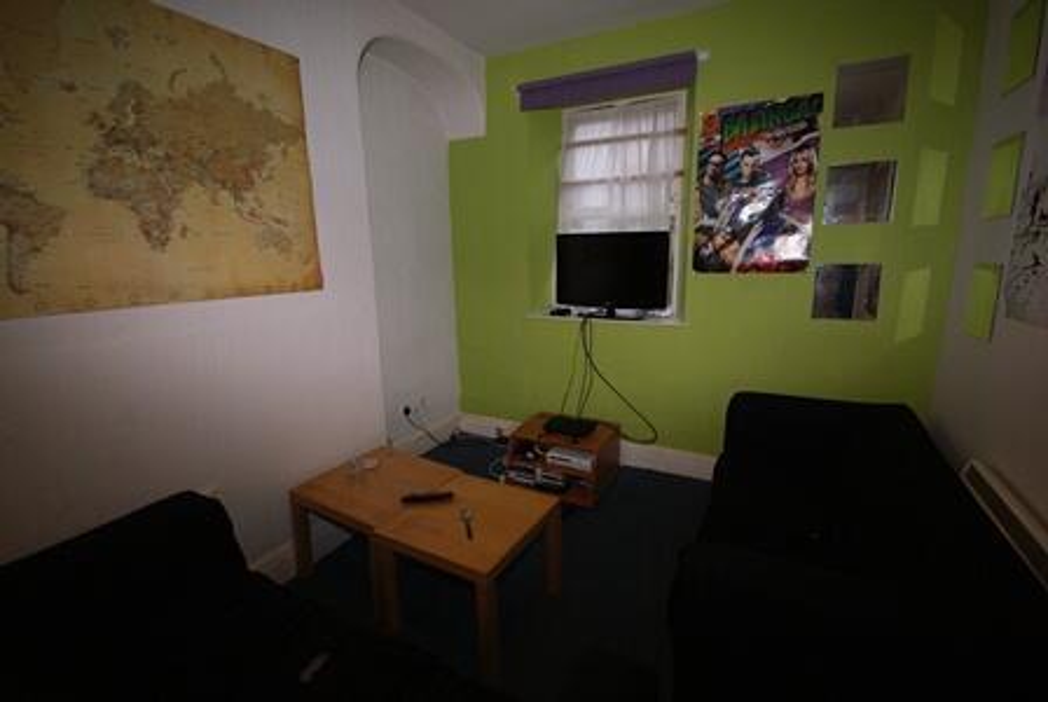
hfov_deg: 100.3
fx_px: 437
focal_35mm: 15
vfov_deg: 77.5
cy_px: 351
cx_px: 524
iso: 400
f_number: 5.6
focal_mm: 10
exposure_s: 1/60
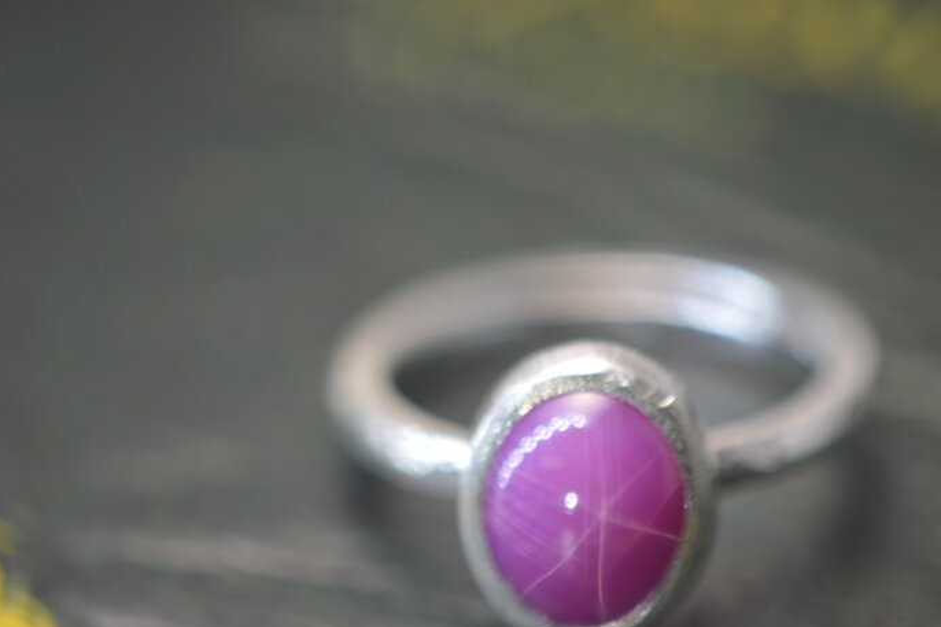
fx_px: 4670
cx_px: 635
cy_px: 416
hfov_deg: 11.5
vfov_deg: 7.7
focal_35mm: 179
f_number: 4
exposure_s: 1/125
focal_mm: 85
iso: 100
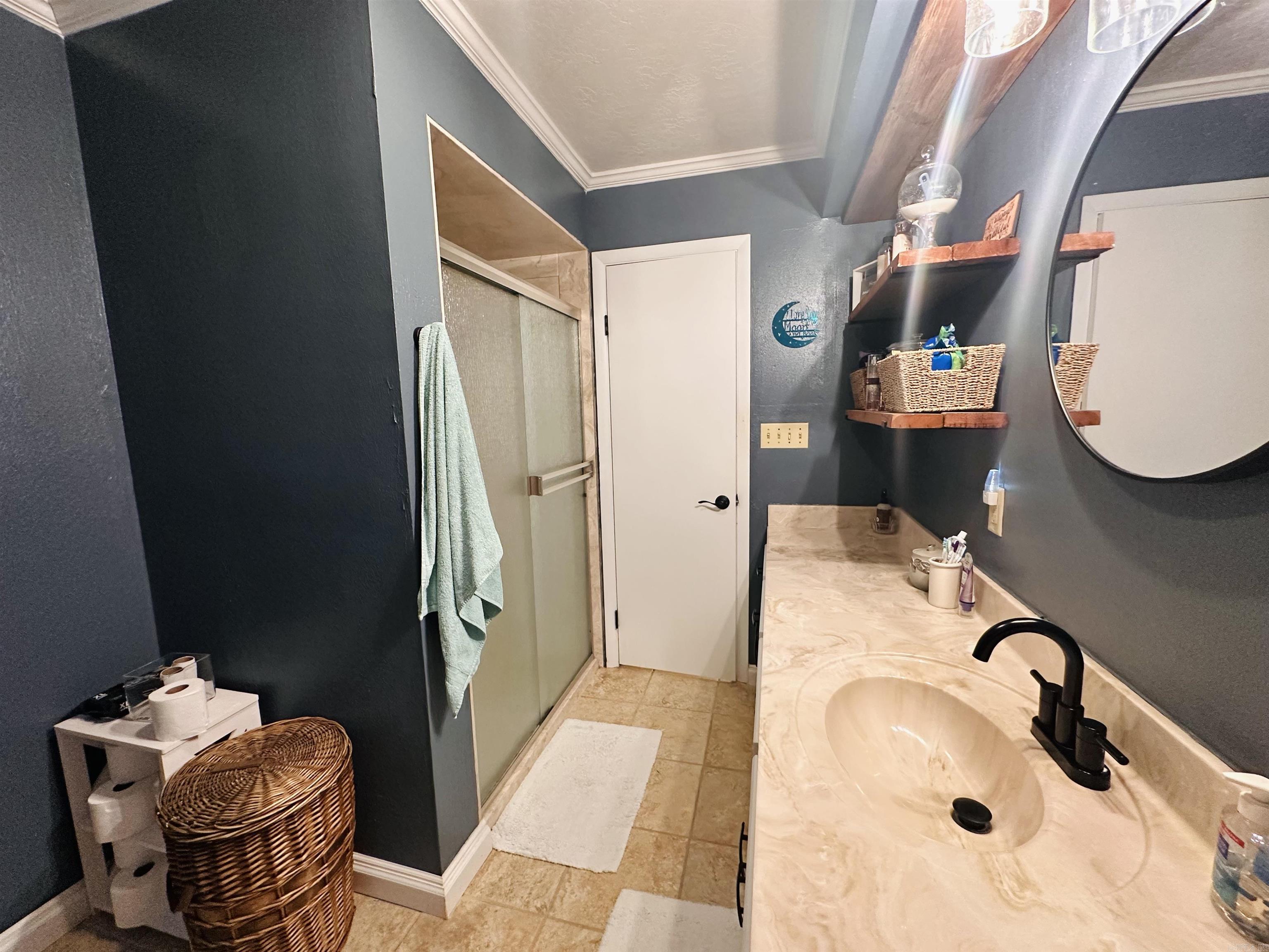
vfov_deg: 85.7
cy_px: 476
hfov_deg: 102.1
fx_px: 513
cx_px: 634
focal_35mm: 14
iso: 400
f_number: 2.2
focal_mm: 2.22
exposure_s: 1/60
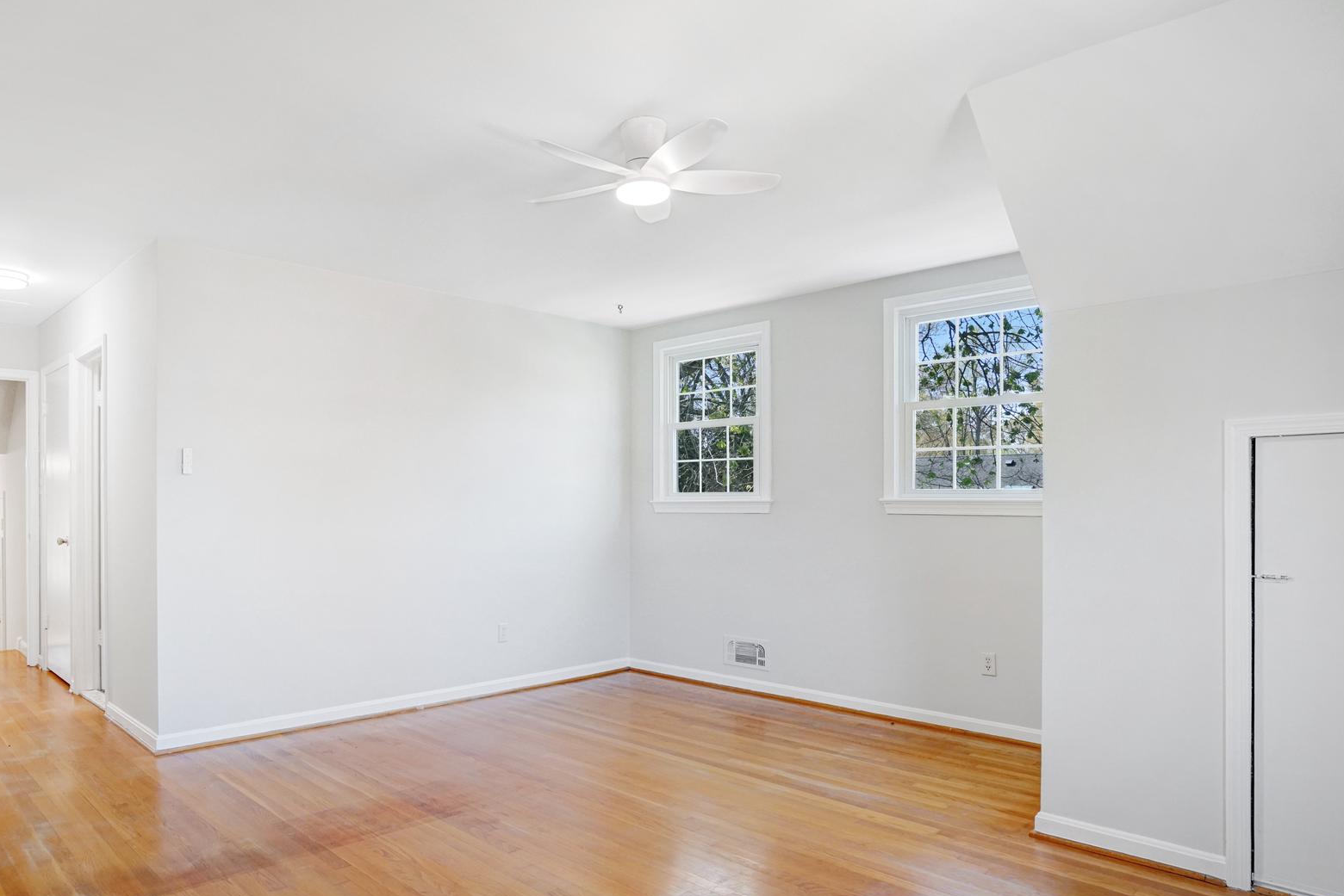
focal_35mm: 21
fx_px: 784
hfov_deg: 80.1
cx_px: 530
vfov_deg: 59.2
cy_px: 517
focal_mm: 16
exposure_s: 1/50
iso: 1250
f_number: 8
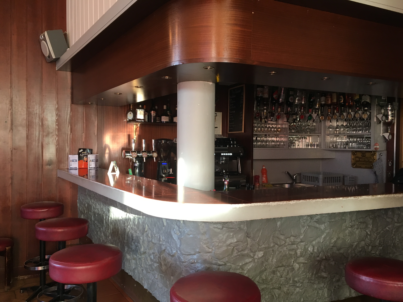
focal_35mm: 29
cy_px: 151
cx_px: 202
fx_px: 338
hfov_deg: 61.7
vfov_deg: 48.2
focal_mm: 4.15
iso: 64
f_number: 2.2
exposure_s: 1/33
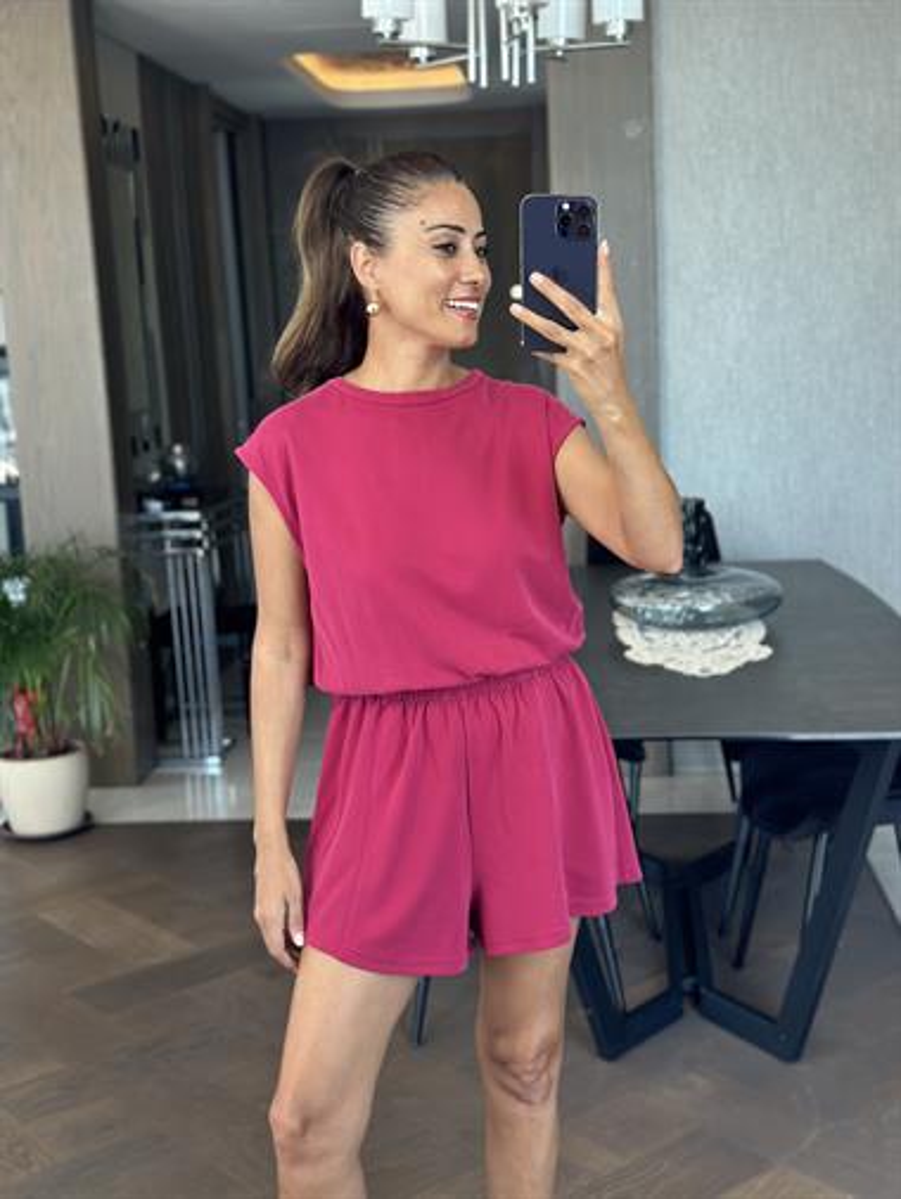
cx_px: 450
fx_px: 1664
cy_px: 600
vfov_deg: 39.6
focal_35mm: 48
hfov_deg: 30.3
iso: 125
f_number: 1.78
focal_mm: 6.86
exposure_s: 1/116
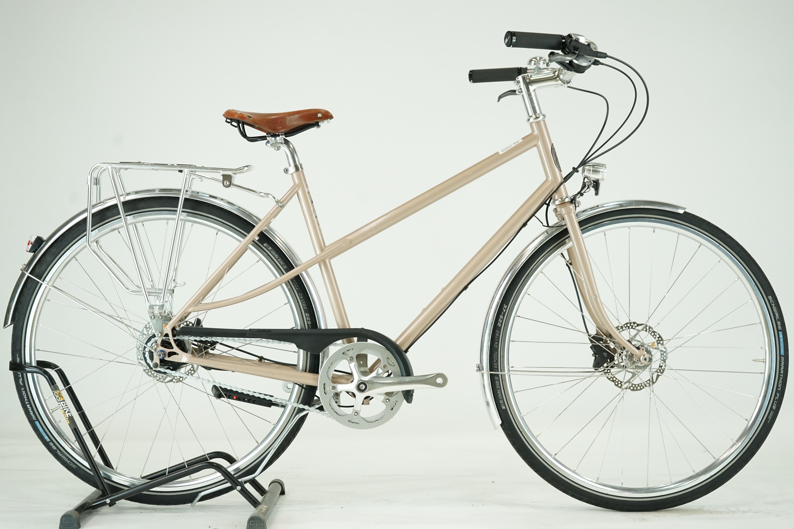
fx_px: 1323
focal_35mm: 60
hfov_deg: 33.4
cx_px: 397
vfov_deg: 22.6
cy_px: 264
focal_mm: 60
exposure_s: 1/200
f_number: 5
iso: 1250
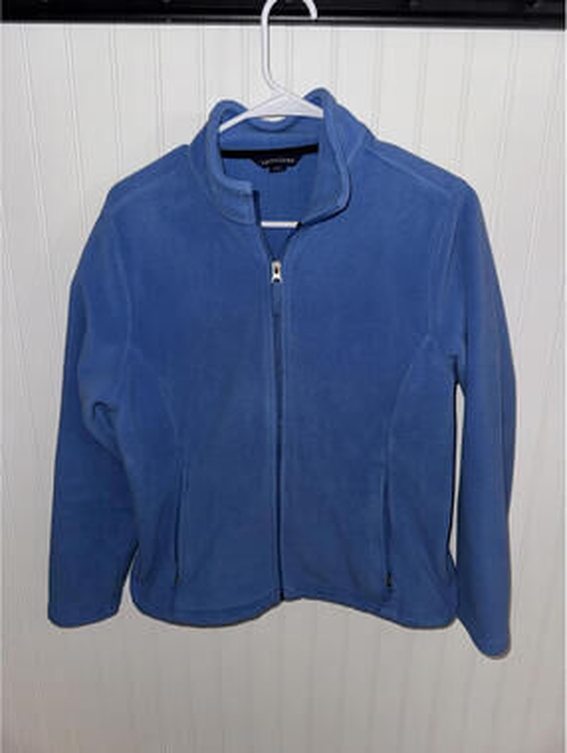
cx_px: 284
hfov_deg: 56.9
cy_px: 376
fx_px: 523
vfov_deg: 71.5
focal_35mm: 24
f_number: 1.78
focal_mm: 6.76
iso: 100
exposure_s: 1/34
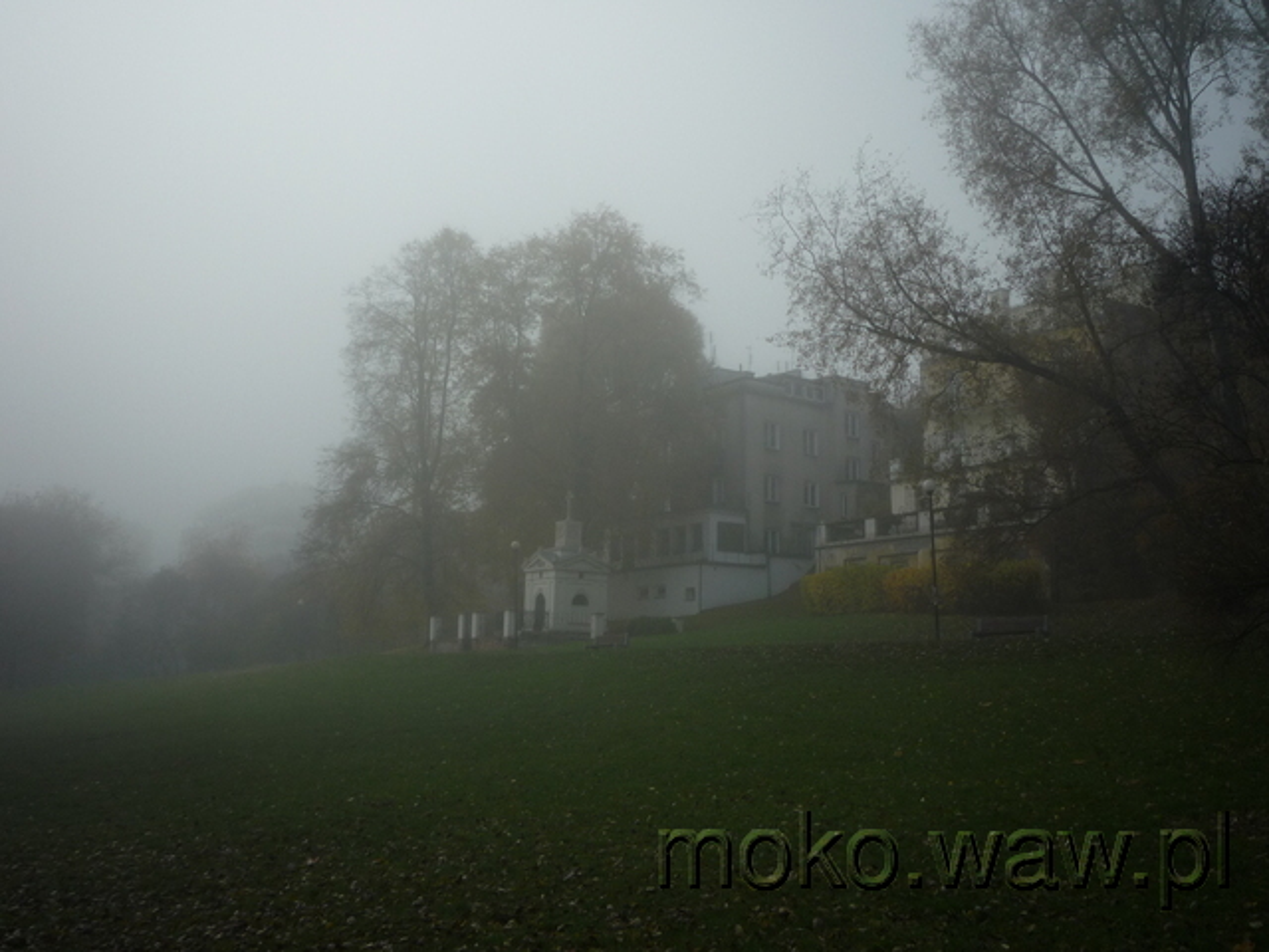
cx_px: 634
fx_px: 1173
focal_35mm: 32
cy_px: 476
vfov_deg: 44.2
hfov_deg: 56.8
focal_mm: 5.2
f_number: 4.5
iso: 100
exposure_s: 1/400
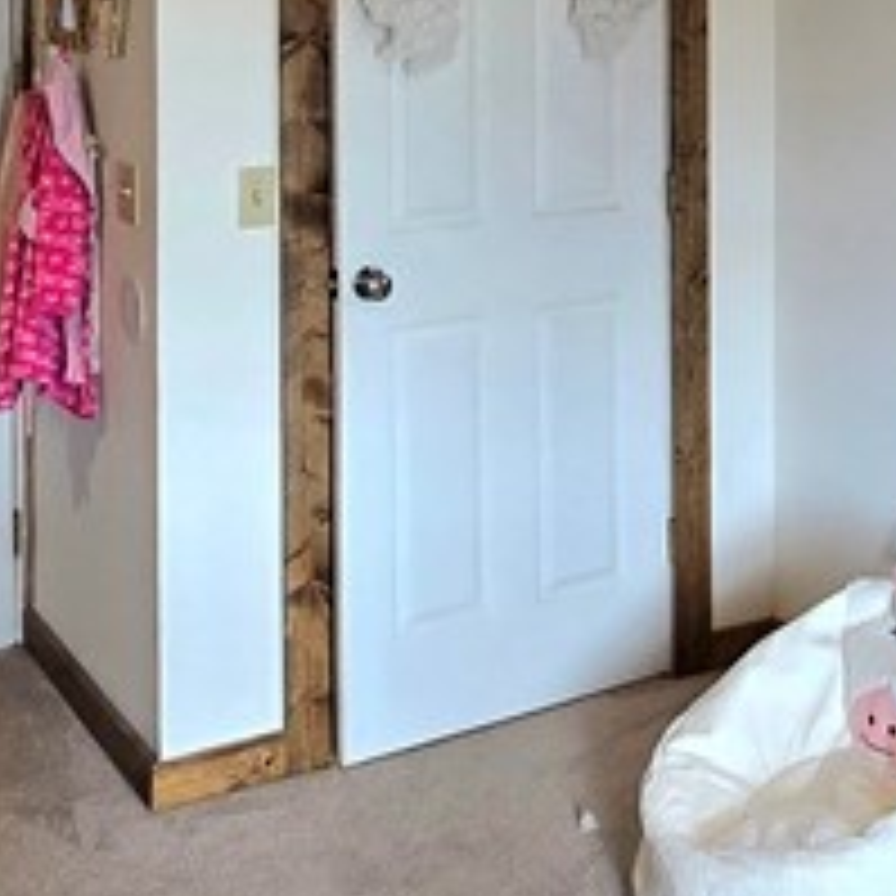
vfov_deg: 27.3
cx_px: 747
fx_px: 1728
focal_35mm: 59
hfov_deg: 28.3
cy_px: -9
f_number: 2.2
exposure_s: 1/60.2
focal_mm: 2.2
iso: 200
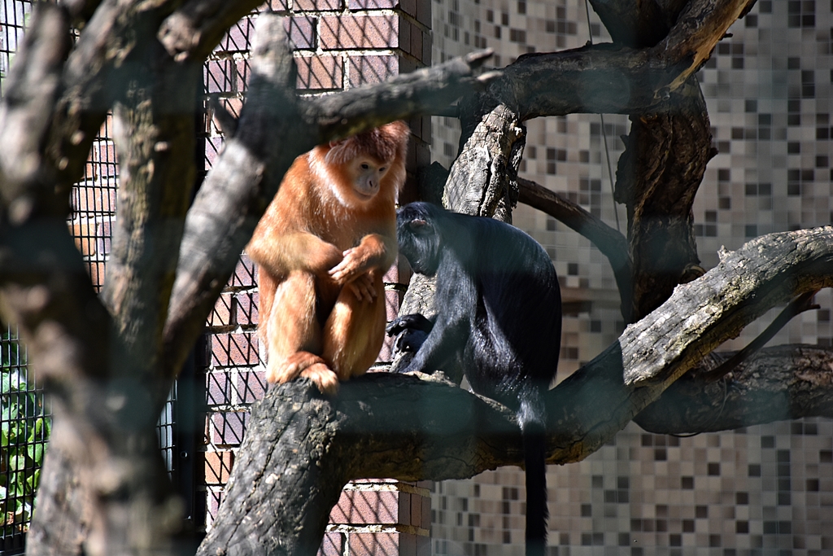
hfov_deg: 9.8
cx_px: 416
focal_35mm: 210
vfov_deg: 6.5
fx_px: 4860
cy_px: 278
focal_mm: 140
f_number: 5.6
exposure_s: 1/800
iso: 800
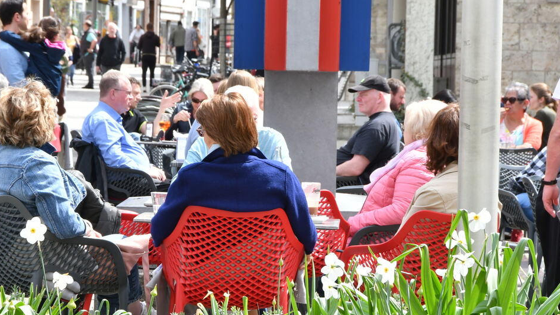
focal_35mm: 259
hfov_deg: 8.3
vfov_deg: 4.7
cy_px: 160
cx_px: 215
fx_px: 3846
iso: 500
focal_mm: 130
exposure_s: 1/160
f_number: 16
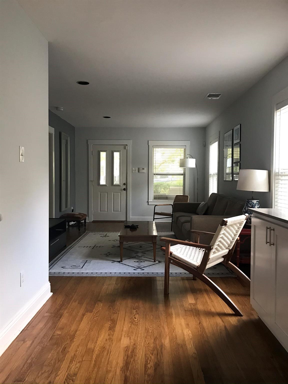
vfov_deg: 63.4
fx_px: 311
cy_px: 192
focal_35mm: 28
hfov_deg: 49.7
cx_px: 144
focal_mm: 3.99
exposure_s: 1/15
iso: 50
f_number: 1.8
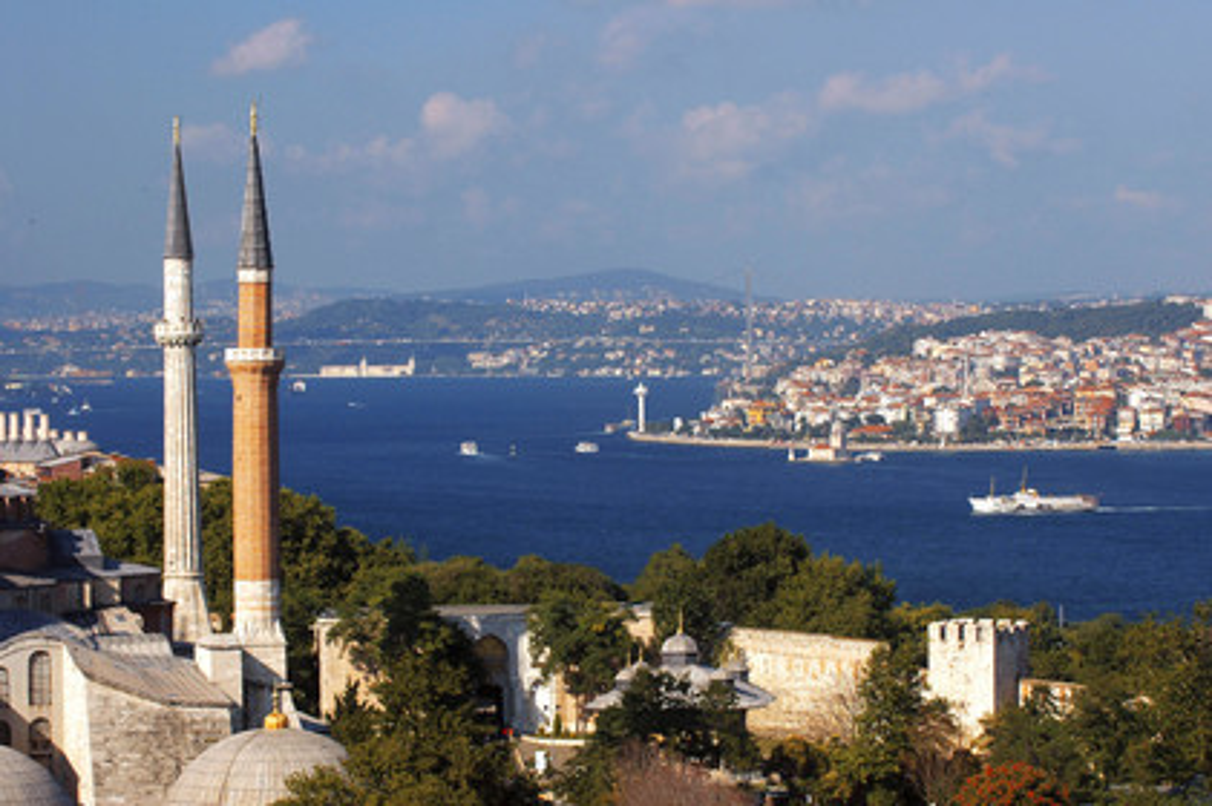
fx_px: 4541
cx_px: 606
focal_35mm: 135
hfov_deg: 15.2
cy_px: 403
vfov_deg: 10.1
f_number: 6.3
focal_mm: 90
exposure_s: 1/250
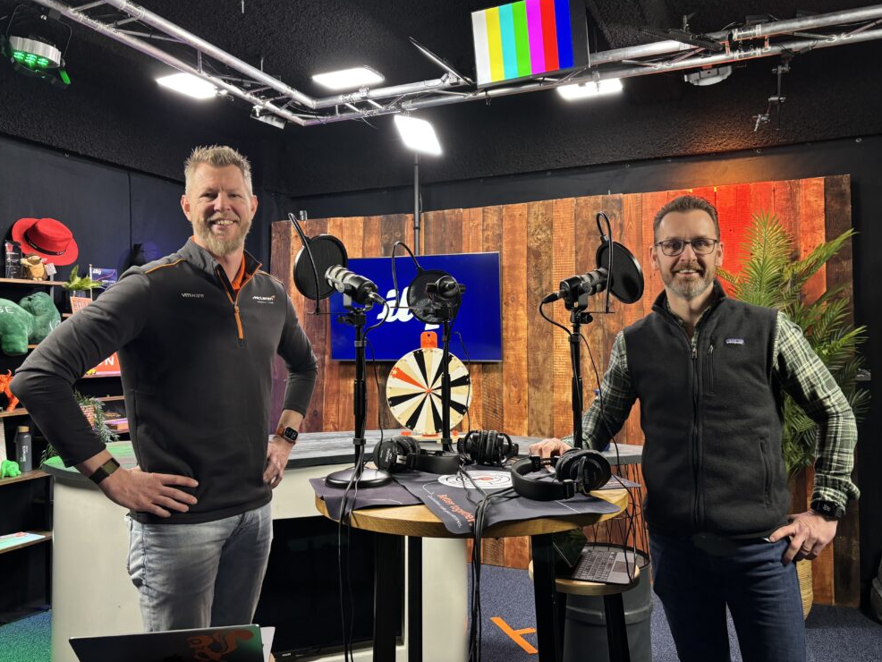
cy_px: 321
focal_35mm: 27
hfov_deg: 65.3
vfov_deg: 51.4
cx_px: 449
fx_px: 688
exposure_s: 1/50
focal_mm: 5.96
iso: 125
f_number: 1.6
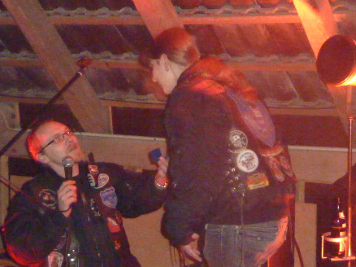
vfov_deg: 15.1
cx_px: 148
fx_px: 1007
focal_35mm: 98
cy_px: 142
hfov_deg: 20.0
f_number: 3.6
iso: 1000
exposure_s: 1/8
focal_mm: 6.1
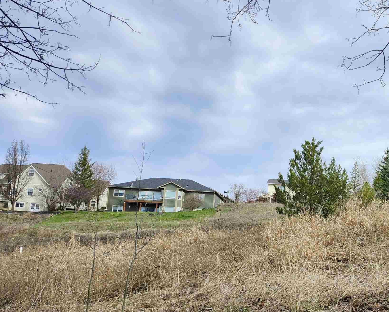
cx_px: 353
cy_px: 192
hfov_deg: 40.4
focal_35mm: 42
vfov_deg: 35.5
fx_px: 484
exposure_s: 1/890
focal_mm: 5.54
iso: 25
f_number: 1.8
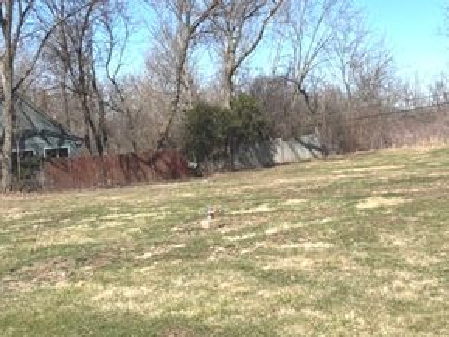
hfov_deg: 42.0
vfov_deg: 32.1
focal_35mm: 45
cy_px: 142
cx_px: 247
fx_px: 584
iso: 50
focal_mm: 5.96
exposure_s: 1/3311
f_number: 1.6
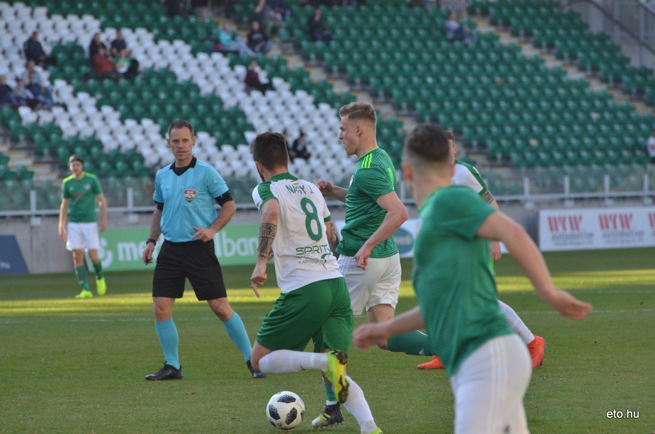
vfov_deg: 4.9
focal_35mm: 278
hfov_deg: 7.4
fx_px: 5039
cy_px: 217
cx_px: 328
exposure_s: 1/800
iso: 320
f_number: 5
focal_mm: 185
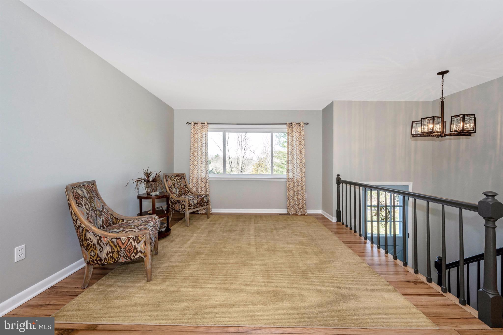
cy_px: 168
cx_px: 252
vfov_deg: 81.2
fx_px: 196
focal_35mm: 14
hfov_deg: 104.3
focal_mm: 14
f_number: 8
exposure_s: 1/60
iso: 320
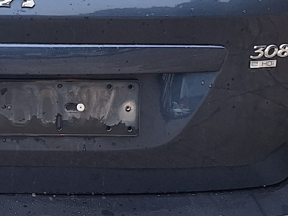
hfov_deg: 17.8
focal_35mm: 107
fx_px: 890
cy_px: 37
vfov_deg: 13.8
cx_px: -22
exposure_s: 1/202
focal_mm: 5.54
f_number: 1.8
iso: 40
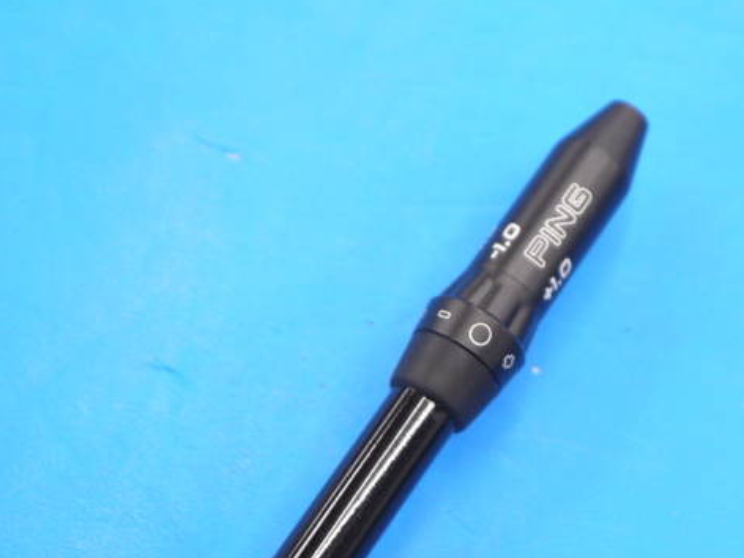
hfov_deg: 17.2
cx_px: 500
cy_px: 309
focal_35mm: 114
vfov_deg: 13.0
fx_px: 2450
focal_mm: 42
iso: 800
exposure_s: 1/80
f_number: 5.6
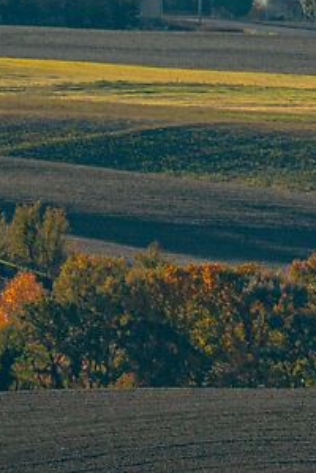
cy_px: 864
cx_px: 371
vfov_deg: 1.3
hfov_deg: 0.9
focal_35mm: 1601
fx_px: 21078
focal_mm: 200
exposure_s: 1/250
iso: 125
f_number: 8
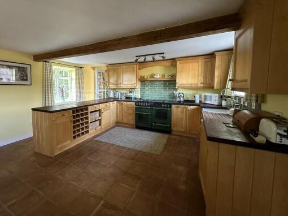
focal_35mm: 16
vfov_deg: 77.8
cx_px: 125
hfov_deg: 94.0
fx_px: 133
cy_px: 96
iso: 500
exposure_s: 1/50
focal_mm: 2.22
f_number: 2.2
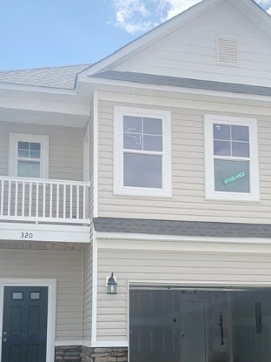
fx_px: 501
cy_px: 259
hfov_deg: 30.3
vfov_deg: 38.9
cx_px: 146
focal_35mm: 48
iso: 25
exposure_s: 1/2915
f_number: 1.8
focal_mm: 4.25
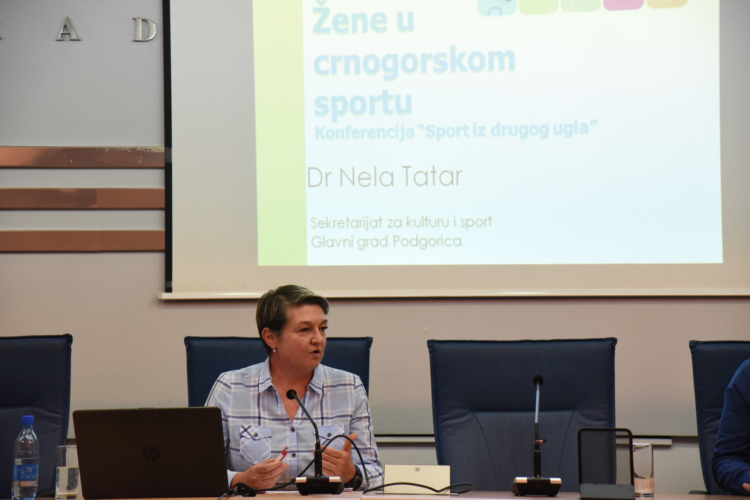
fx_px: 2187
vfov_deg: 13.0
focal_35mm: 105
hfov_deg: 19.5
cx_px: 375
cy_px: 250
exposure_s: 1/200
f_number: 5.6
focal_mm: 105
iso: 3200
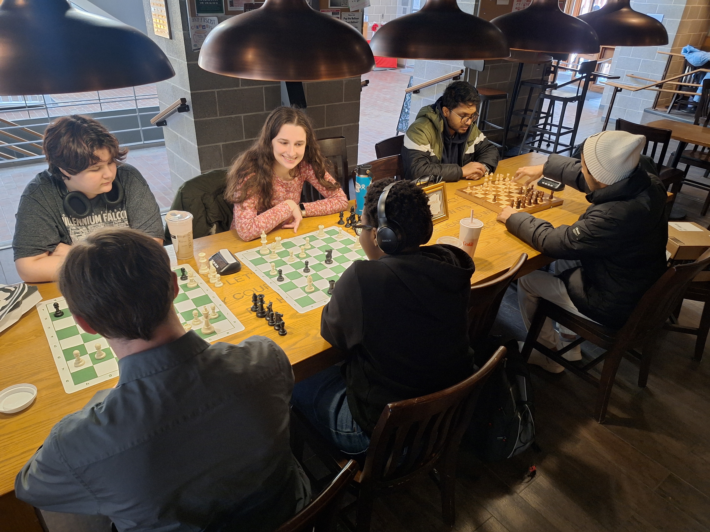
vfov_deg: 58.9
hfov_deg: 73.9
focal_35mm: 23
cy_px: 266
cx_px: 355
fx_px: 472
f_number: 1.8
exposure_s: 1/30
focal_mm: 5.54
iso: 200
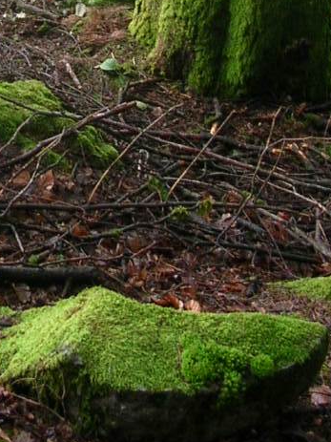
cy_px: -120
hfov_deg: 12.0
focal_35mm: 121
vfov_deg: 15.6
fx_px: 1543
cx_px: -52
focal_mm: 5.8
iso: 50
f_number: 2.8
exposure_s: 1/35.3
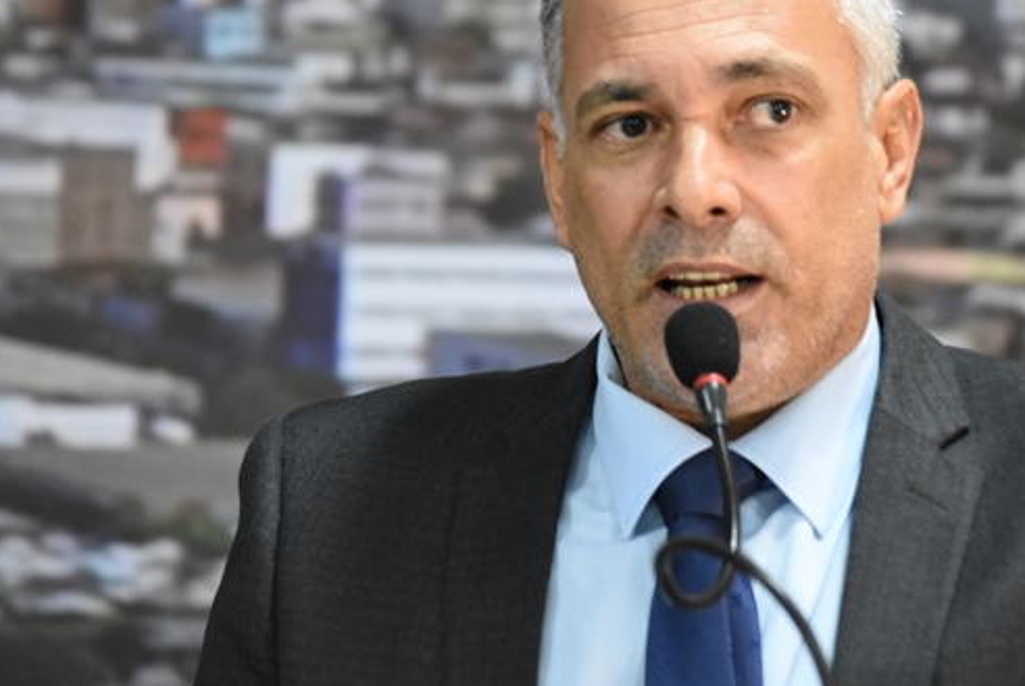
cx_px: 602
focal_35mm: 322
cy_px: 291
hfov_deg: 6.4
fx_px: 9166
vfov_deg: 4.3
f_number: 5
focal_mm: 165
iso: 4000
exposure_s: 1/60
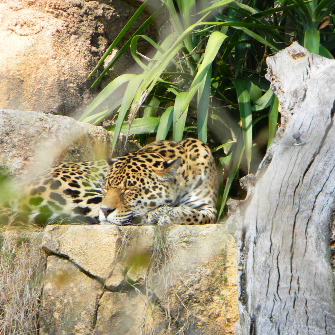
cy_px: 219
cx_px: 168
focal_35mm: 489
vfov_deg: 3.6
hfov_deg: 3.6
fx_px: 5354
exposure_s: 1/137
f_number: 5.4
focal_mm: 75
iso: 80
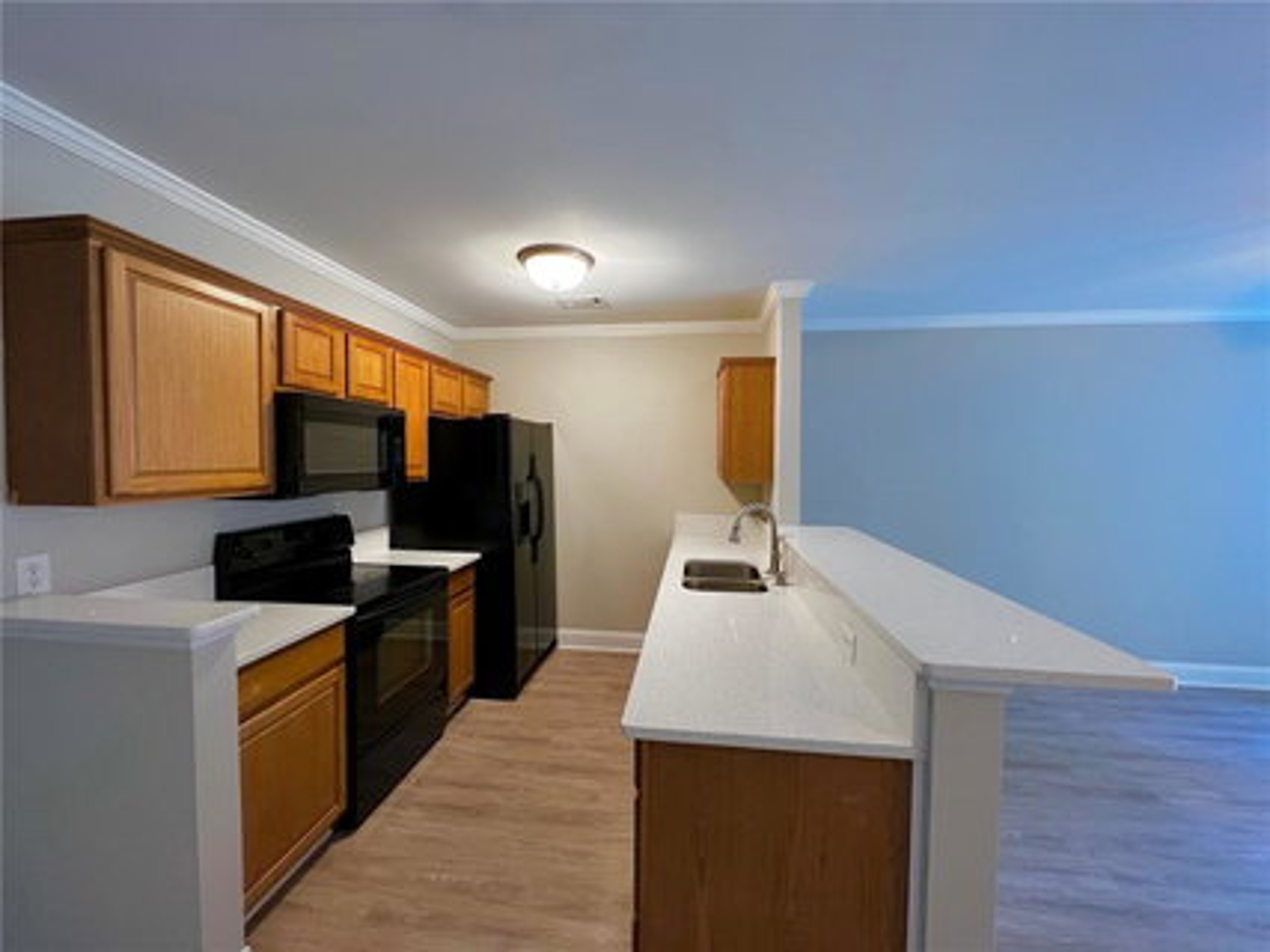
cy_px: 476
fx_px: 477
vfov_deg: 89.9
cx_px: 635
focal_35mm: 13
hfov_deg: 106.2
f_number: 1.8
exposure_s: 1/60
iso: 320
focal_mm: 1.57
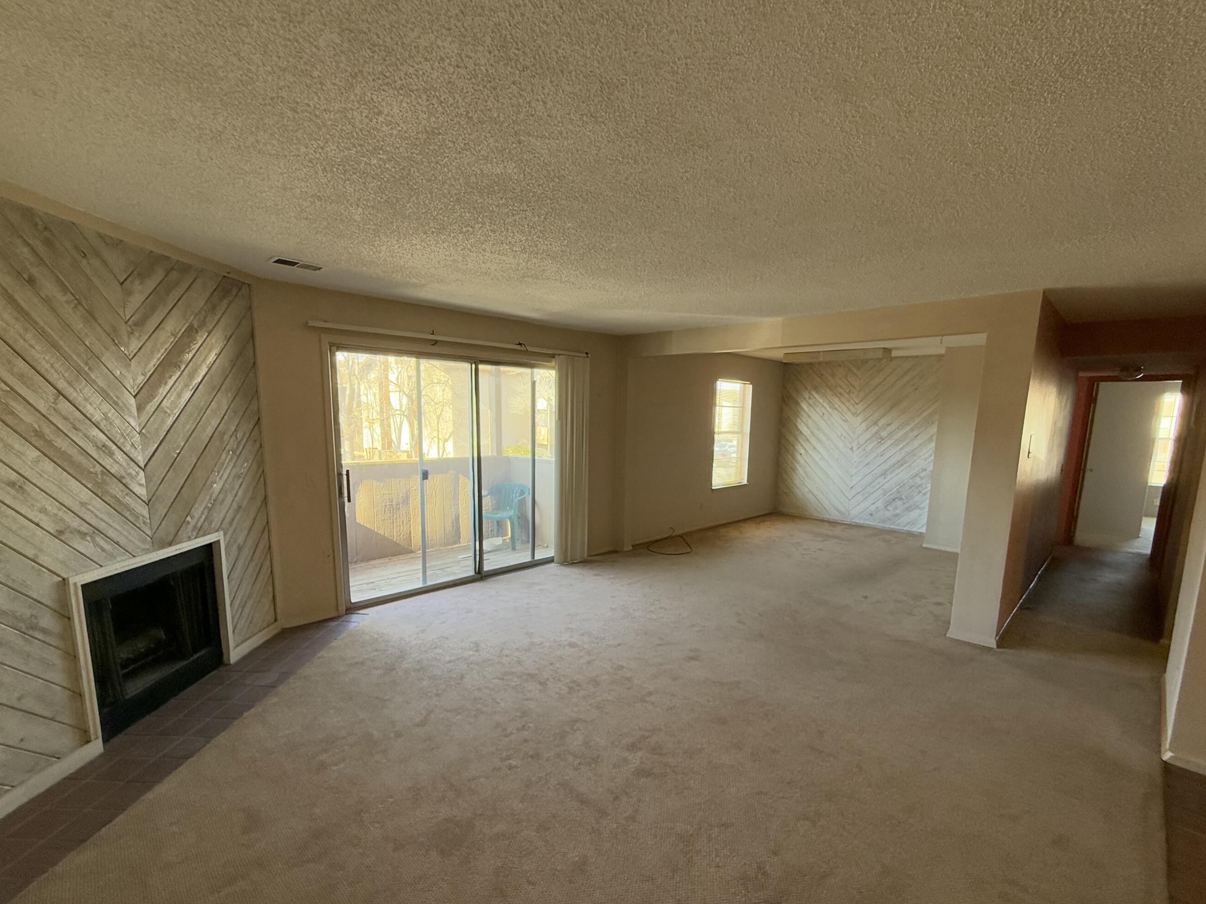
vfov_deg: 77.9
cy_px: 498
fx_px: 557
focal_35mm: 16
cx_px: 614
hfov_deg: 94.5
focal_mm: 2.22
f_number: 2.2
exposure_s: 1/99
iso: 160
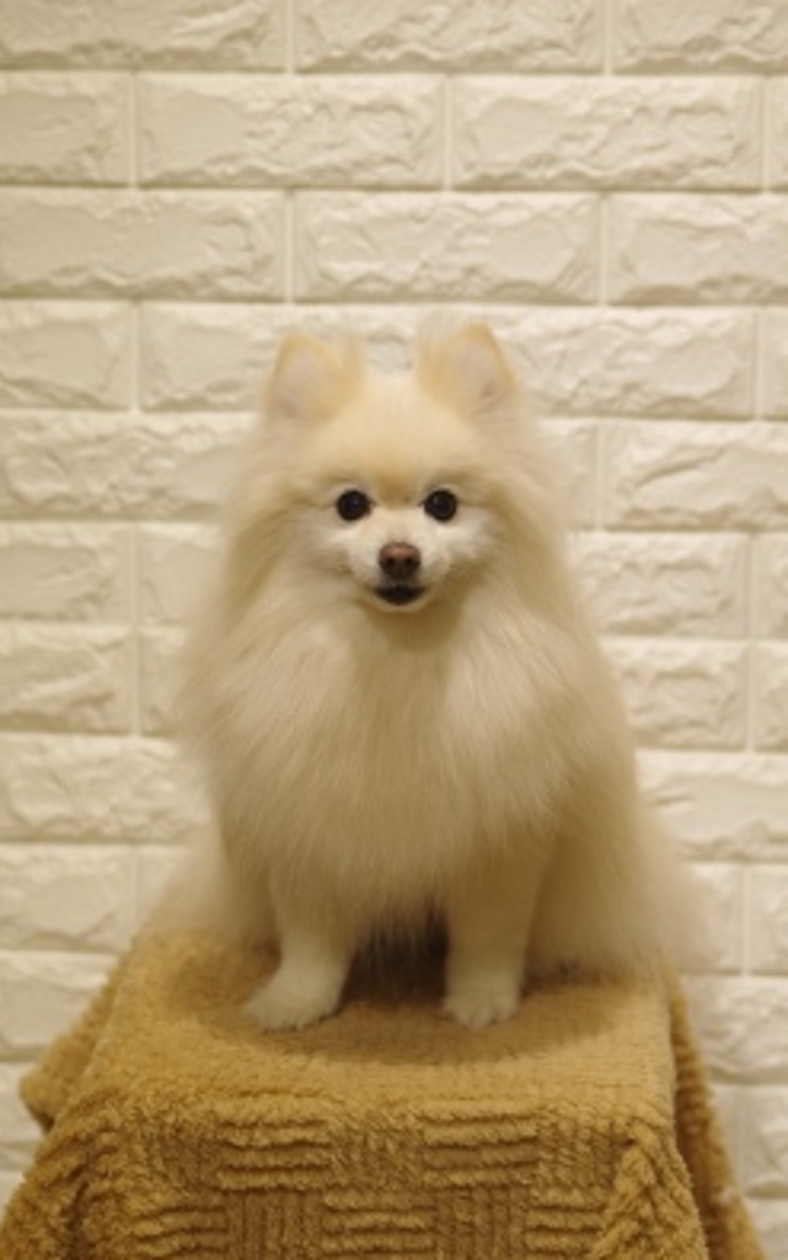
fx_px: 3332
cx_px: 405
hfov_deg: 13.5
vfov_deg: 21.4
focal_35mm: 97
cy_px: 635
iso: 500
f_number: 4
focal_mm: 63
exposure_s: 1/250
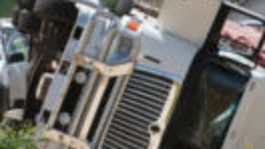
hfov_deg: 2.7
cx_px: 112
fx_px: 5561
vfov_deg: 1.5
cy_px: 54
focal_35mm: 792
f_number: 11
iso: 400
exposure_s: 1/400
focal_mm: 200
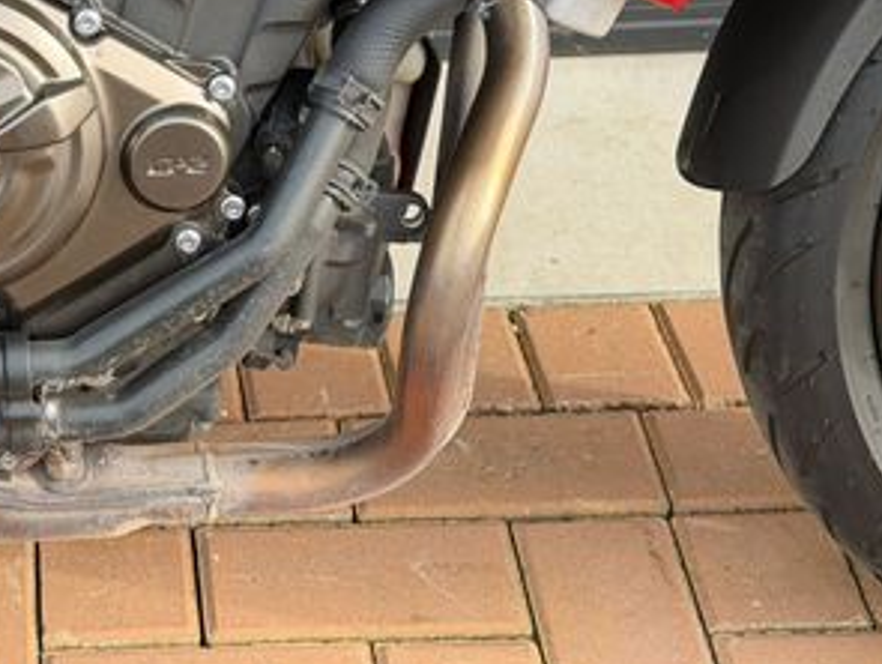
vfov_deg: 14.0
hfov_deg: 18.4
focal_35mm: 104
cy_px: -12
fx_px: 2653
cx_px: 3
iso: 100
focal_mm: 6.76
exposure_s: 1/620
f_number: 1.78
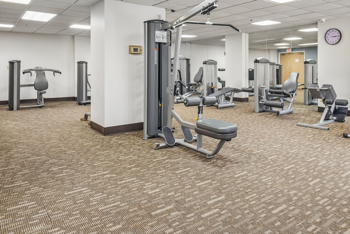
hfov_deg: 44.3
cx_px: 205
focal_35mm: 44
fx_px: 428
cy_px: 80
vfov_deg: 30.3
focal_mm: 24
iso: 2500
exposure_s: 1/40
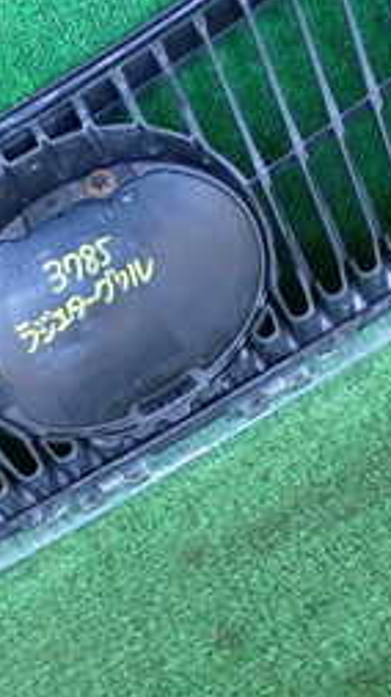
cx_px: -19
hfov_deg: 12.8
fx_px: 1717
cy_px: 157
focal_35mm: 93
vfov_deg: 22.7
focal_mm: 6.37
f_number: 2.5
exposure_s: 1/125
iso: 640
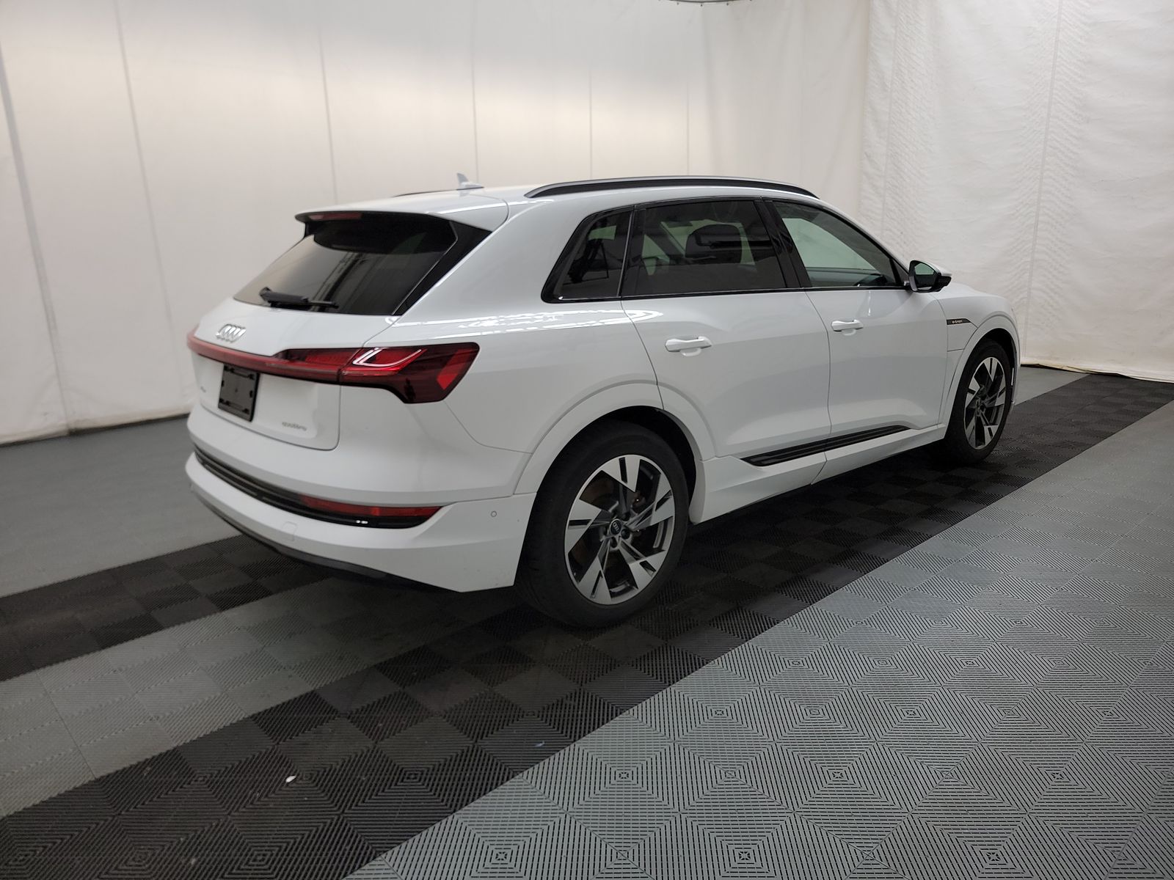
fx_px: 814
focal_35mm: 24
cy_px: 440
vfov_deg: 56.8
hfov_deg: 71.6
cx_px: 587
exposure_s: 1/59
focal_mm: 6.7
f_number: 1.8
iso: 148
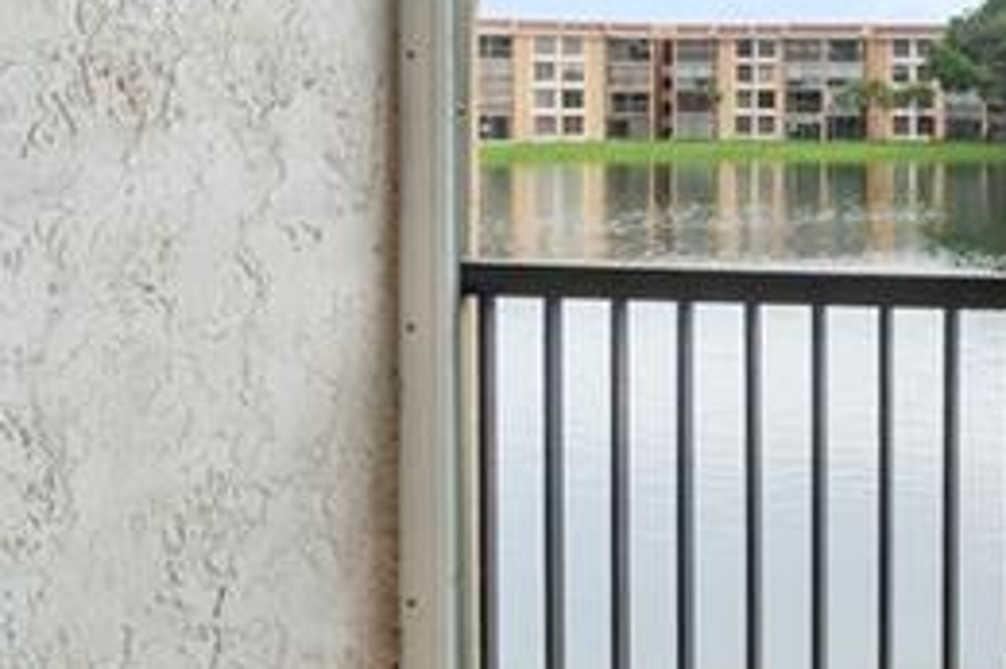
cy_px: 116
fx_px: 1648
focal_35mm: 59
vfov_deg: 22.6
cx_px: 1699
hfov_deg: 23.1
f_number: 11
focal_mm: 10
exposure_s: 1/15
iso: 100
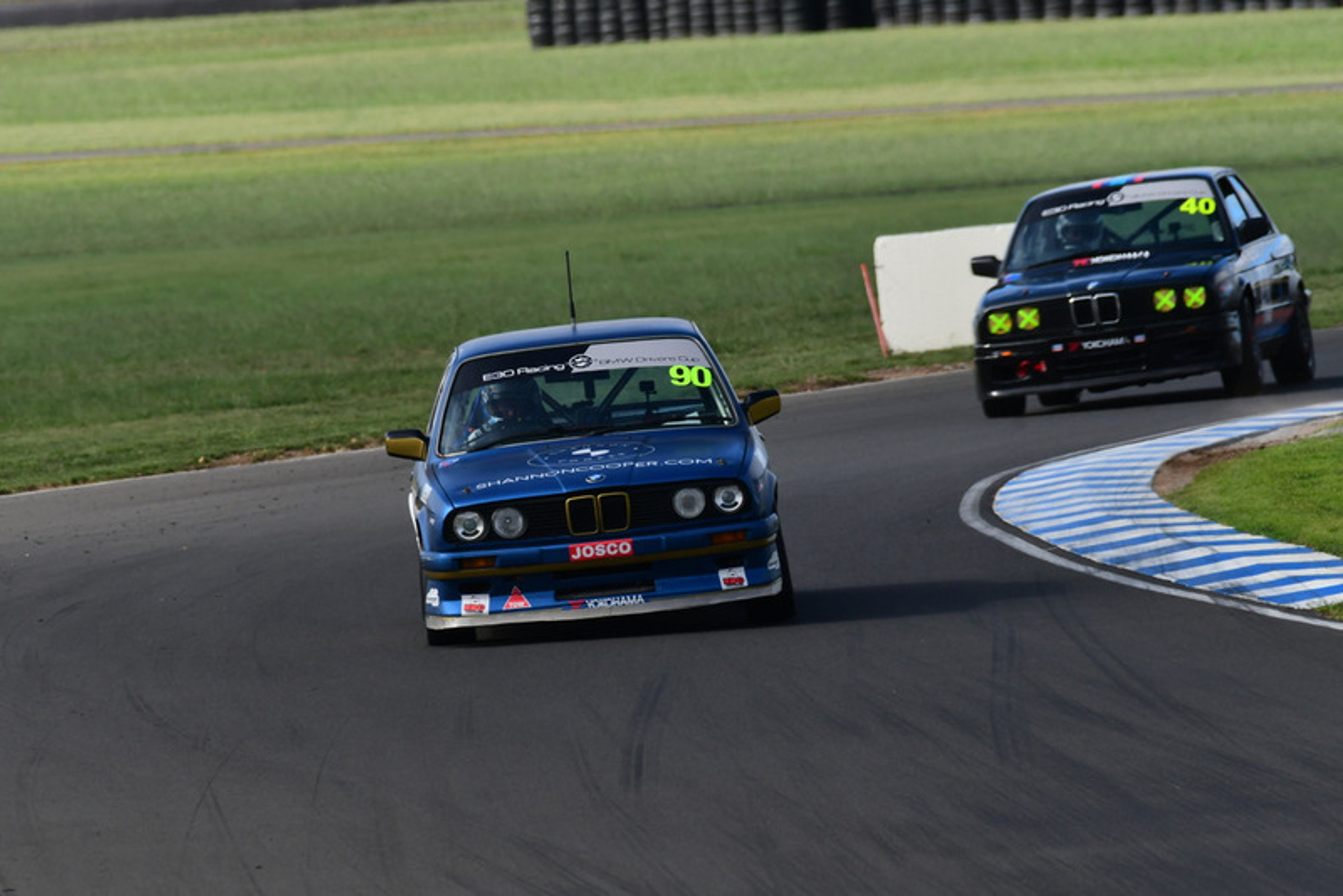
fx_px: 27988
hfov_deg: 2.7
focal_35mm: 750
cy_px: 448
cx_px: 672
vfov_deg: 1.8
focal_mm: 500
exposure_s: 1/640
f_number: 10
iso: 400
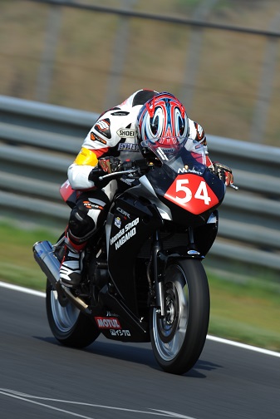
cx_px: 140
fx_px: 5821
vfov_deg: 4.1
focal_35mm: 500
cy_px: 210
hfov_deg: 2.8
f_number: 10
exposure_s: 1/200
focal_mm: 500
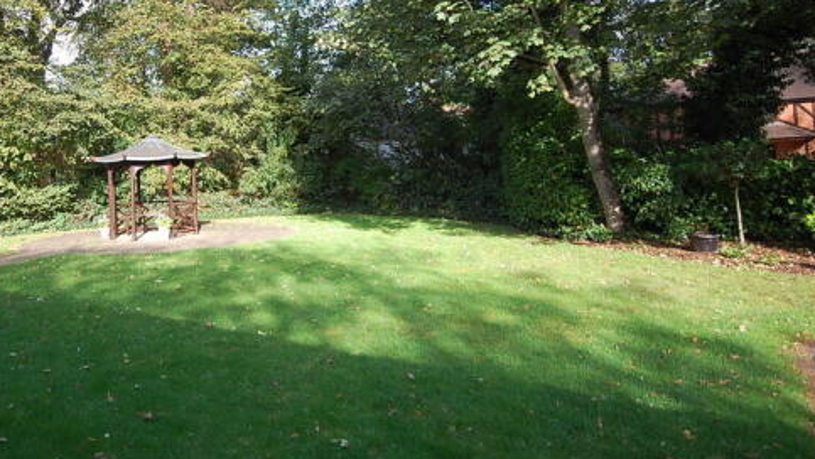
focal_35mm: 28
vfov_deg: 41.2
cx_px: 267
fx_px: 599
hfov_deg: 66.5
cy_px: 143
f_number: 6.3
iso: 200
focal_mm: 13
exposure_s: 1/160
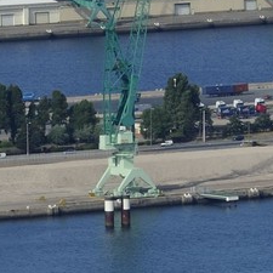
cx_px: 842
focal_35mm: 907
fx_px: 8093
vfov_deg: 1.9
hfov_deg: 1.9
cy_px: 340
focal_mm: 150
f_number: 11
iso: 400
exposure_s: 1/640
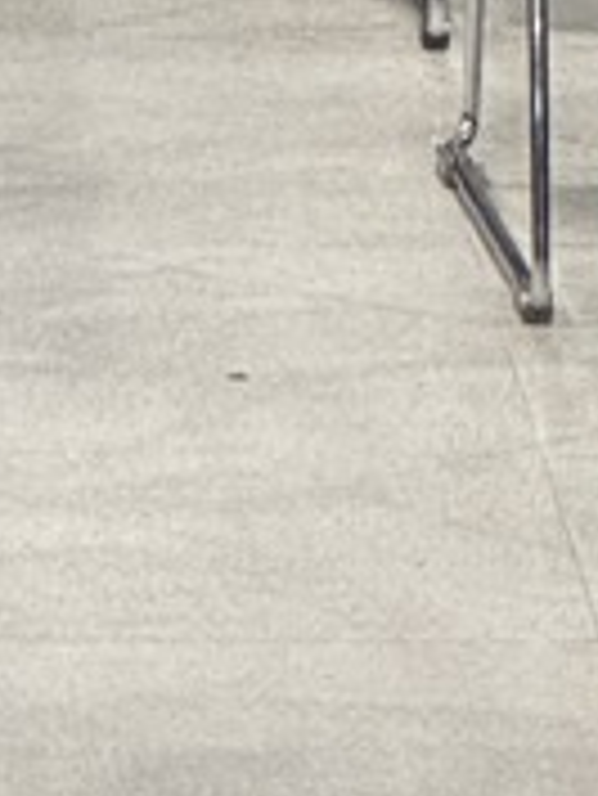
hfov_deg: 2.7
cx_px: 27
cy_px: -1952
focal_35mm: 556
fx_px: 12791
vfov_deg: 3.4
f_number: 2.8
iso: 320
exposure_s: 1/60
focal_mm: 9
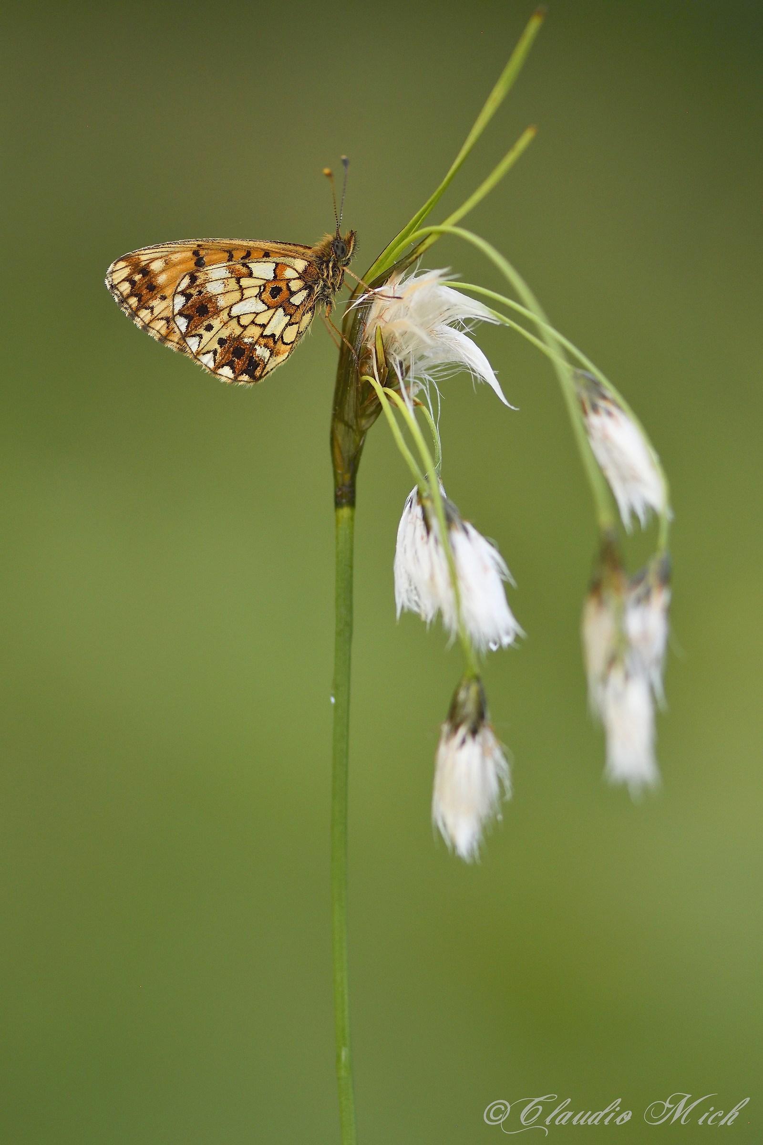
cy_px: 572
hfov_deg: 8.7
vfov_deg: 13.0
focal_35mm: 158
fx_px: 5007
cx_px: 382
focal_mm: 105
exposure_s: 1/4000
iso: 1000
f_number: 4
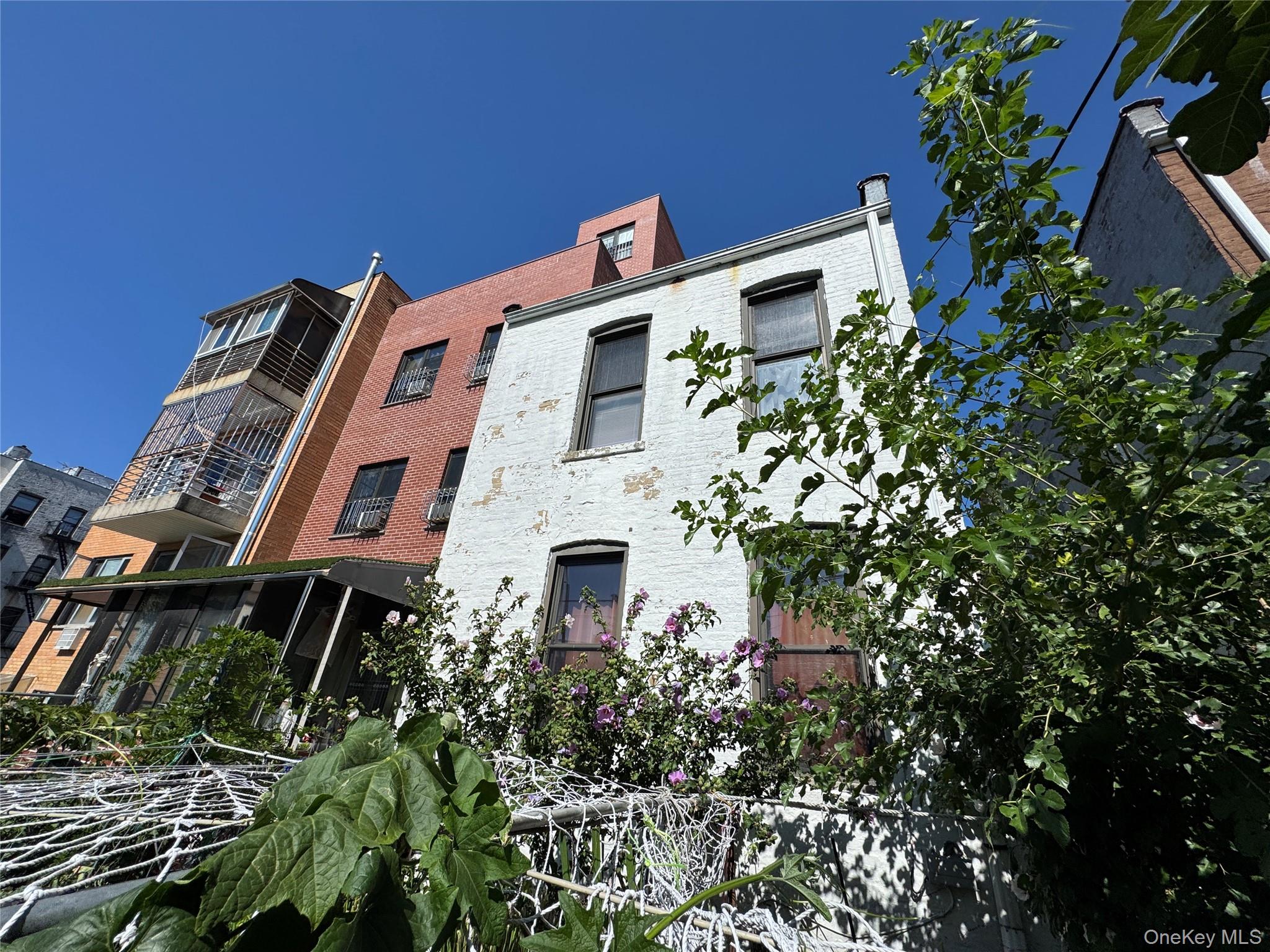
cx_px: 635
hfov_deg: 102.1
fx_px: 514
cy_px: 476
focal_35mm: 14
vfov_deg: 85.7
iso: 40
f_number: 2.2
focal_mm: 2.22
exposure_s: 1/3906
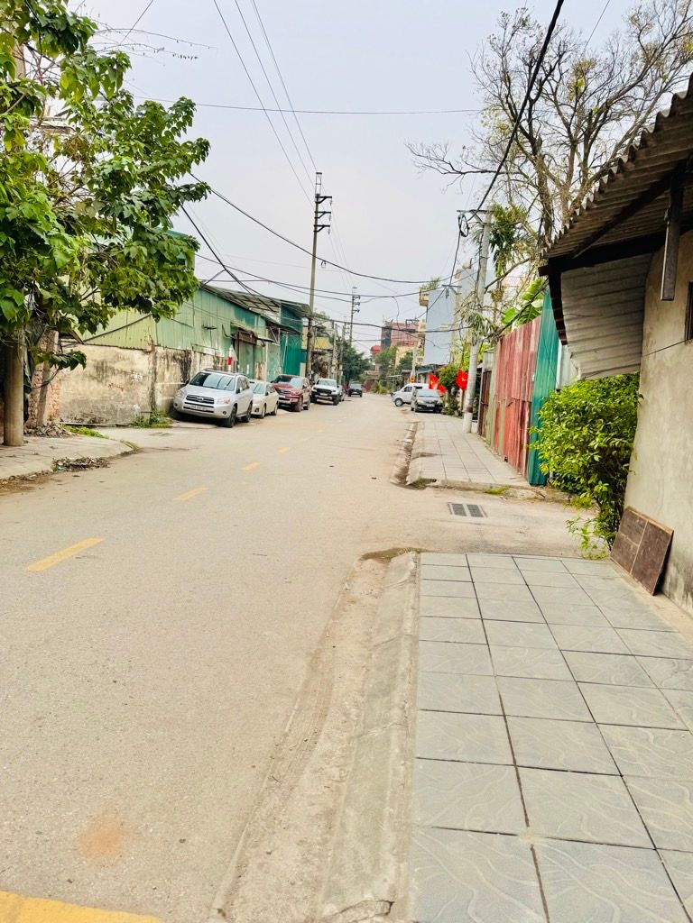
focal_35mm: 24
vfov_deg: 71.6
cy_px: 462
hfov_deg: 56.8
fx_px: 641
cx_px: 346
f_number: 1.78
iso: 80
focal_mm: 6.76
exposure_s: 1/499
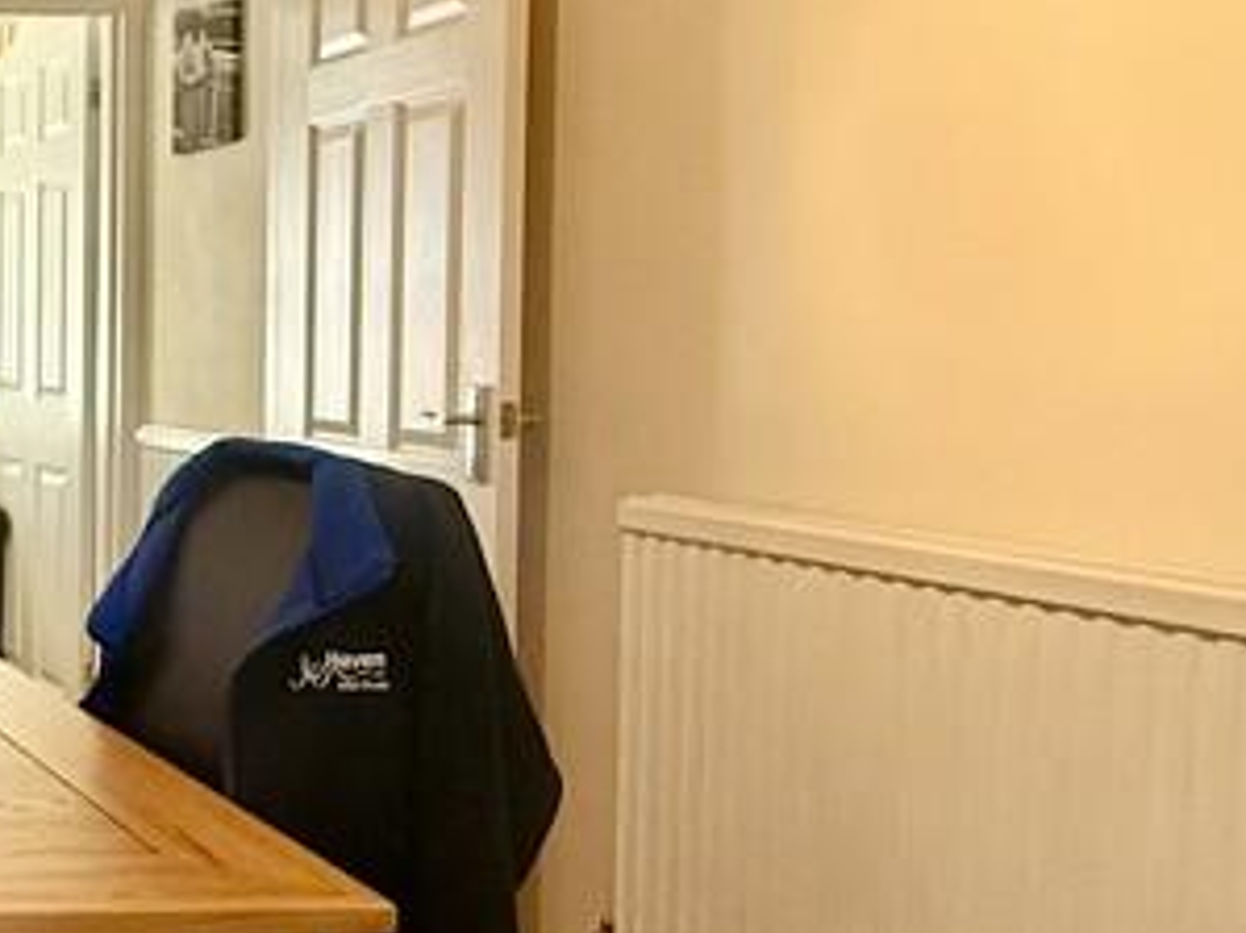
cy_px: 392
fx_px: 1727
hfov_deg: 29.8
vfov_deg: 30.2
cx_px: -454
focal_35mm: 48
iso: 400
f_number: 2.2
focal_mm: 2.22
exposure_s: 1/50
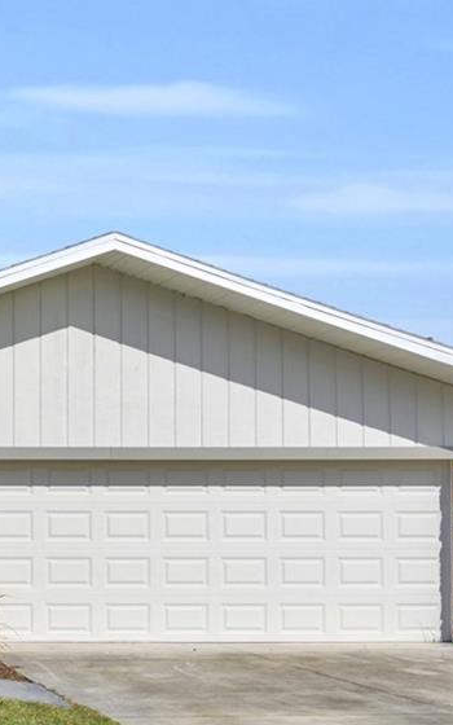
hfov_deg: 17.9
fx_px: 1264
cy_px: 524
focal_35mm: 64
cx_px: -254
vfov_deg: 31.5
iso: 200
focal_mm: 22
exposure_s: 1/800
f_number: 9
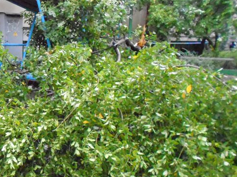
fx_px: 315
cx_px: 35
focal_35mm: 46
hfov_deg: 39.0
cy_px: 94
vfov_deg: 31.5
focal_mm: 4.6
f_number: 3.2
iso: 1600
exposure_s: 1/1000
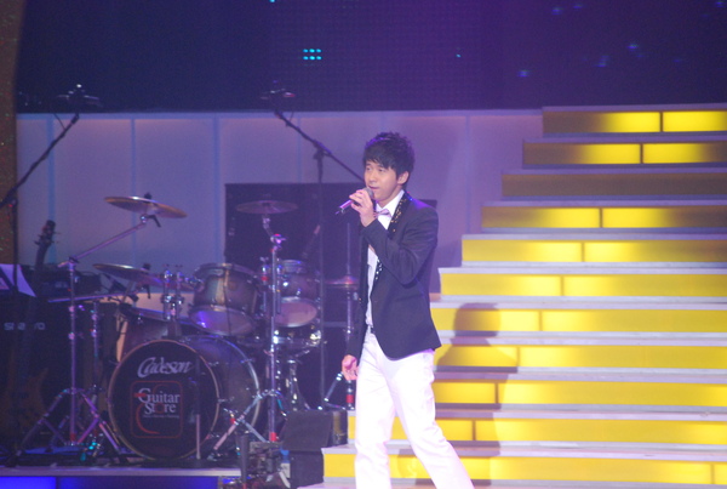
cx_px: 364
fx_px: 6072
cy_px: 244
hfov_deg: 6.9
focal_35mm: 300
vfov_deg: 4.6
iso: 1250
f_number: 5.6
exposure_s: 1/60
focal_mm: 200
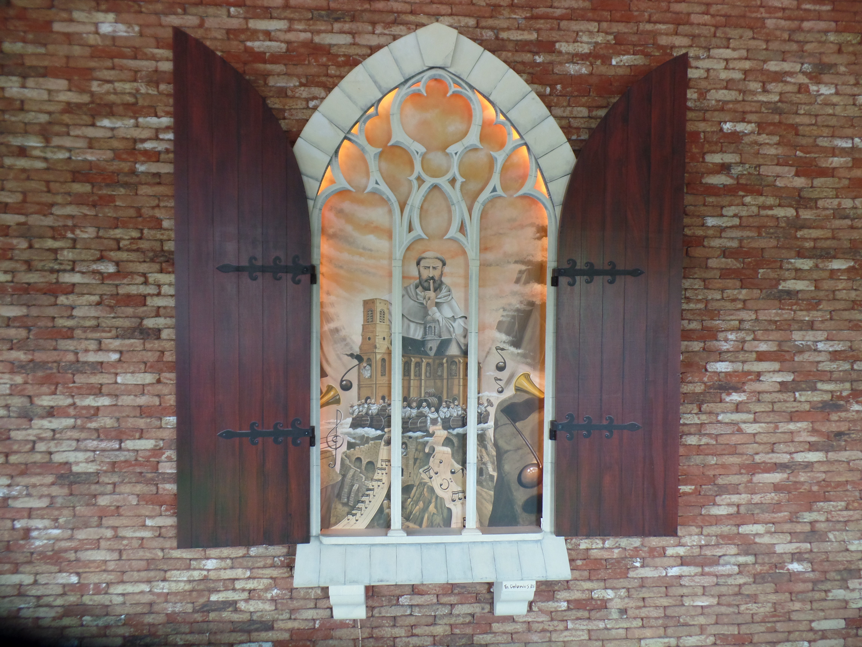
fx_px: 573
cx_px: 431
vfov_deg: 58.9
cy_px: 324
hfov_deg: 73.9
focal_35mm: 23
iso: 160
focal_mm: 4.1
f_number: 2.8
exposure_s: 1/30
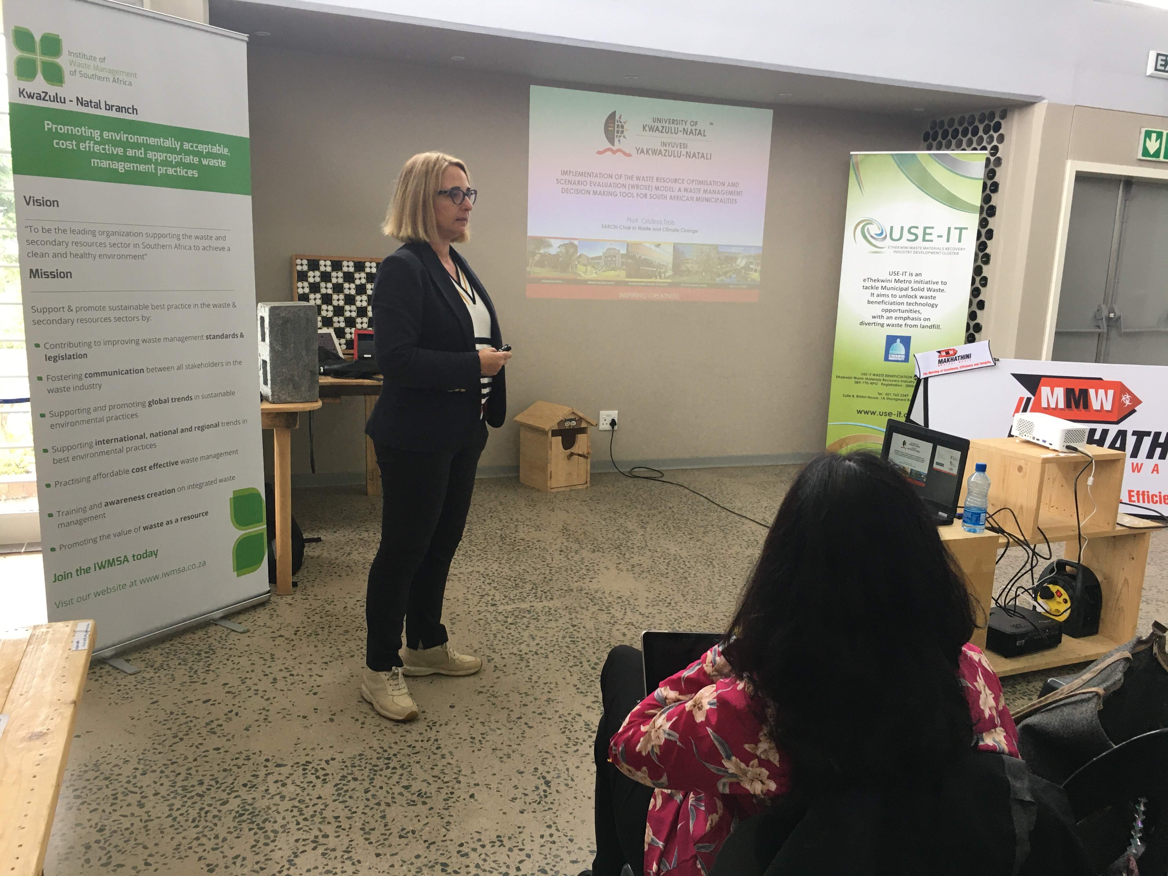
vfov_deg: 48.2
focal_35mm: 29
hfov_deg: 61.7
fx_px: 979
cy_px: 438
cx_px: 584
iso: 50
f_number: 2.2
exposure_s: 1/33
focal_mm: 4.15
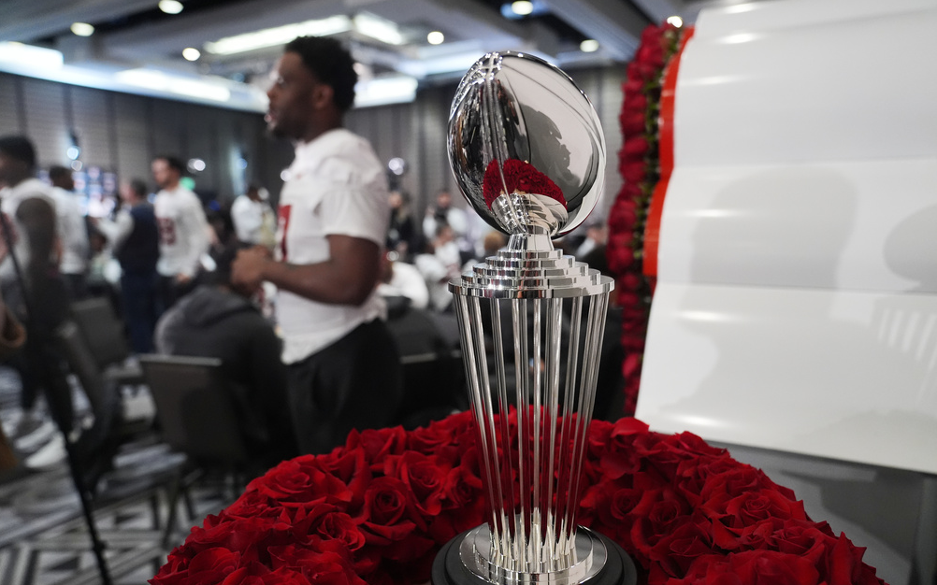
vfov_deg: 49.3
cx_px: 473
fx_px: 638
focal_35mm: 25
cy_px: 302
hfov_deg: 72.6
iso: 3200
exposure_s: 1/400
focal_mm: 24
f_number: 2.8
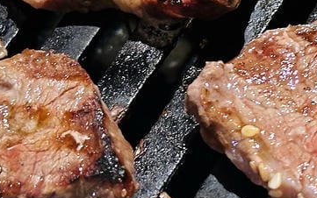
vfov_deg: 7.7
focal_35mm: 169
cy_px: -19
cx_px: 277
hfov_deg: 12.3
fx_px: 1461
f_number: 1.78
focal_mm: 6.86
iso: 250
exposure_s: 1/60
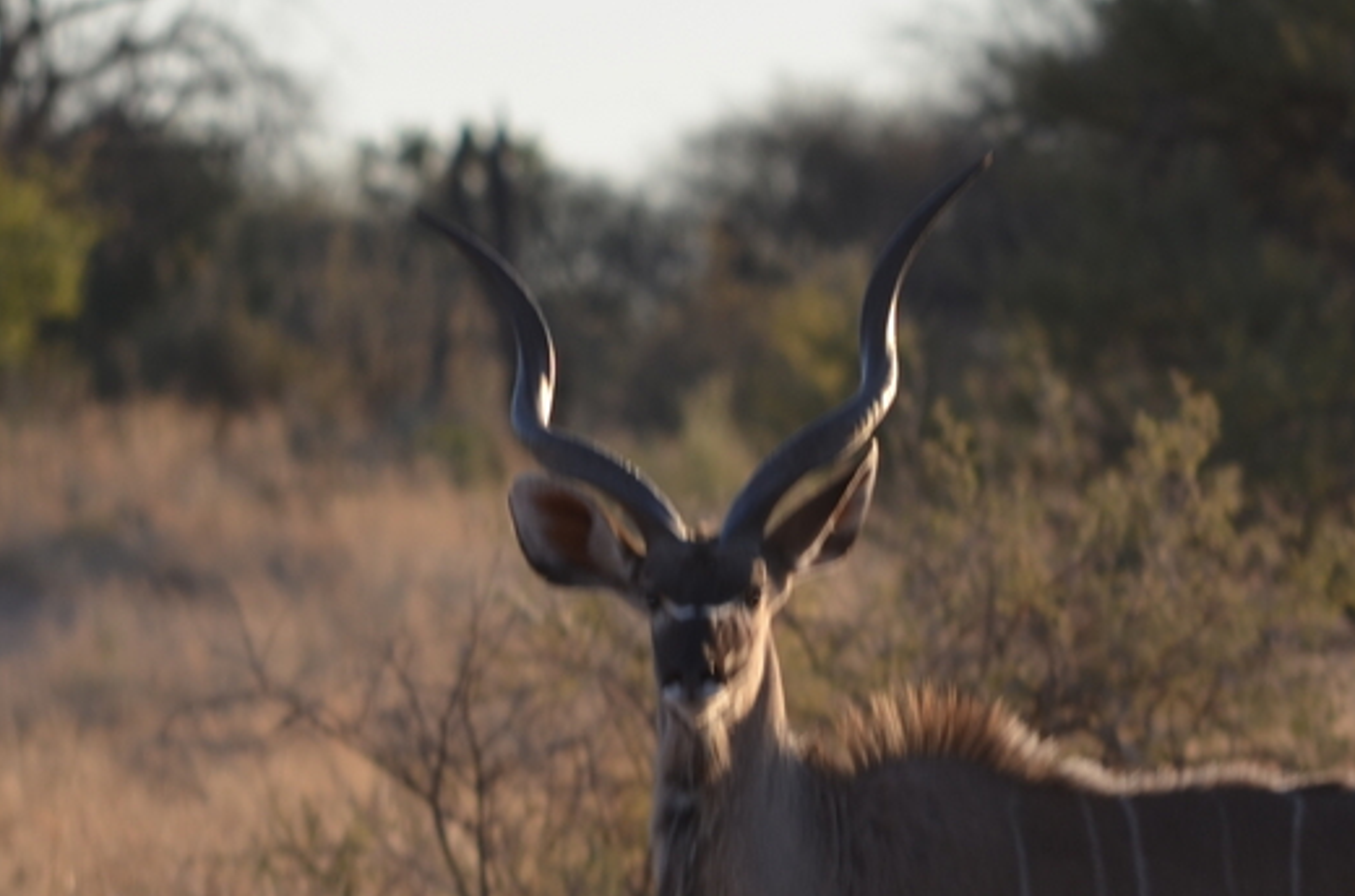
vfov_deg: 1.2
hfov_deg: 1.9
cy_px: 685
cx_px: 758
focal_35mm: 1108
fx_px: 41602
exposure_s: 1/200
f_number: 6.3
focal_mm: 300
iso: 100
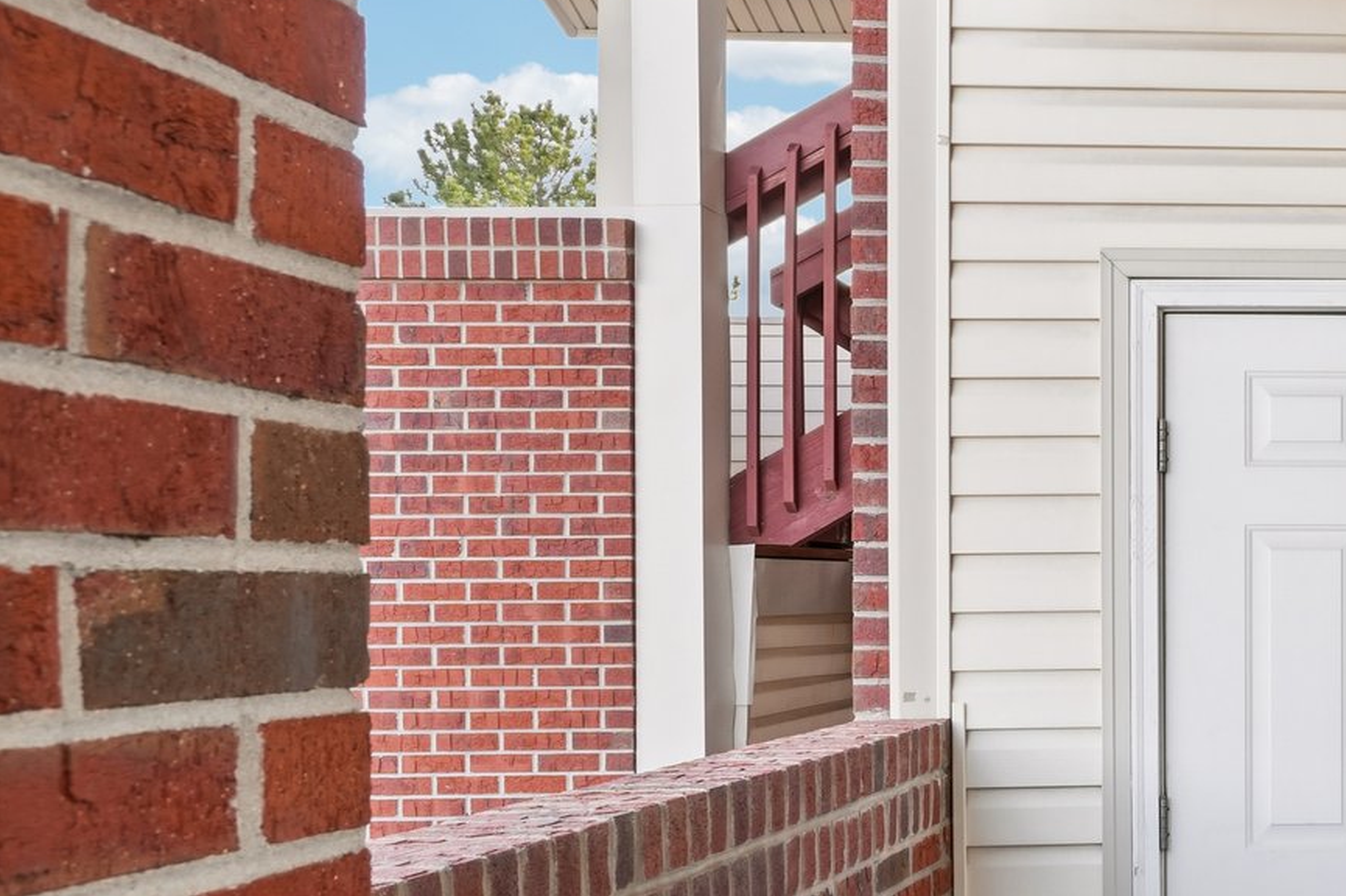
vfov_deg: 29.0
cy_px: 565
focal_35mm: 46
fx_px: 1726
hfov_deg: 35.0
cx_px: 1565
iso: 100
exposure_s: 1/60
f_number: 8
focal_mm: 13
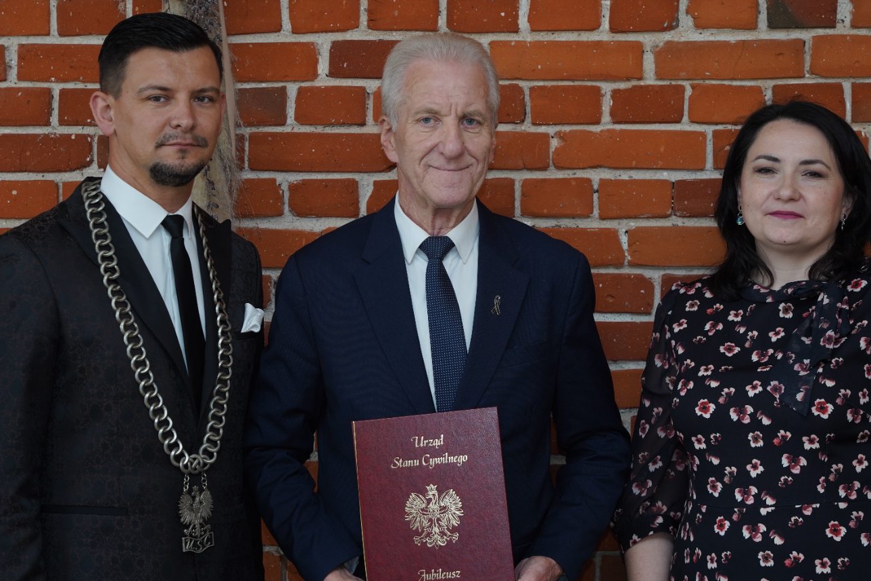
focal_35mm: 106
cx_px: 436
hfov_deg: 19.3
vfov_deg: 12.9
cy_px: 293
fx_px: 2565
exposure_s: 1/100
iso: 640
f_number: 7.1
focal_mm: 105
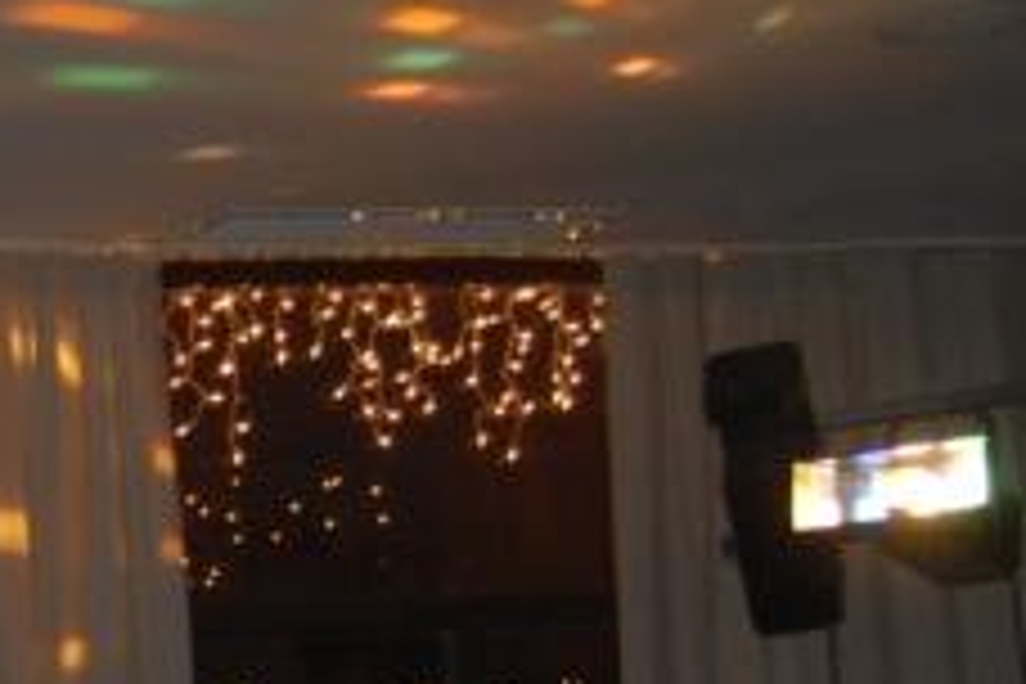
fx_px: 3448
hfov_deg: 14.8
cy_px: 1154
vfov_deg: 10.7
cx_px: -810
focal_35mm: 121
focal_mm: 18
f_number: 3.5
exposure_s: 1/60
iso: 400
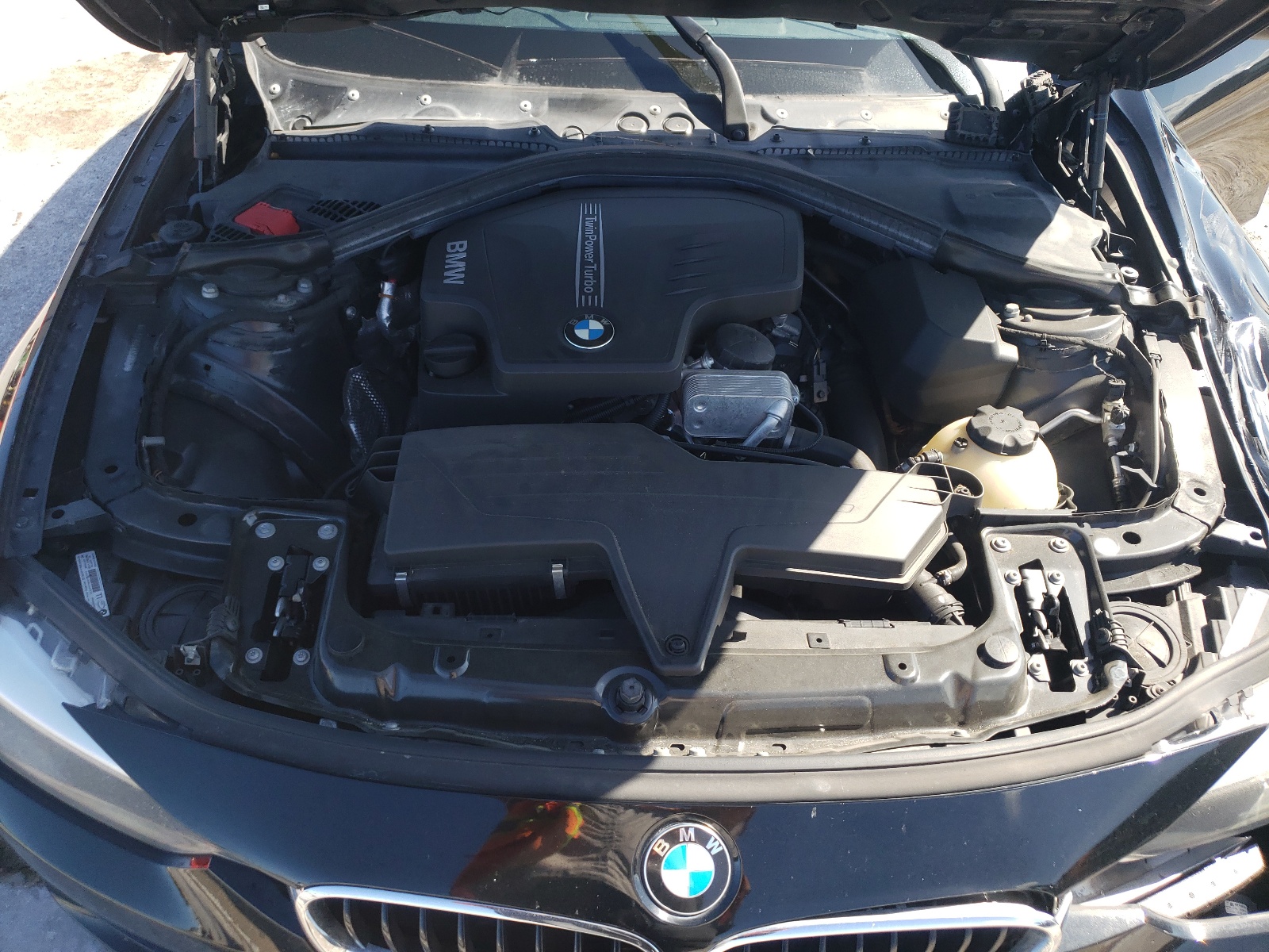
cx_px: 634
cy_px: 476
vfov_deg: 53.1
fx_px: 953
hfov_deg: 67.3
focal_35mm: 26
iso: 50
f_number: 1.5
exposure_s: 1/588
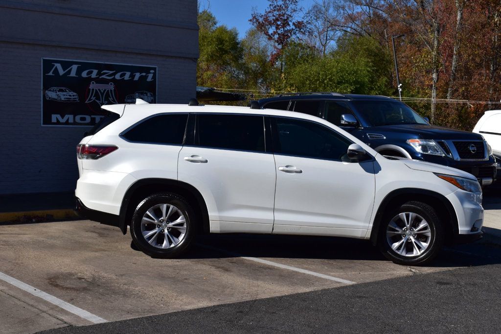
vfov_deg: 25.0
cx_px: 250
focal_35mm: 54
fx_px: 751
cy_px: 167
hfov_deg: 36.9
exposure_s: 1/640
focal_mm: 36
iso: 200
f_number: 11
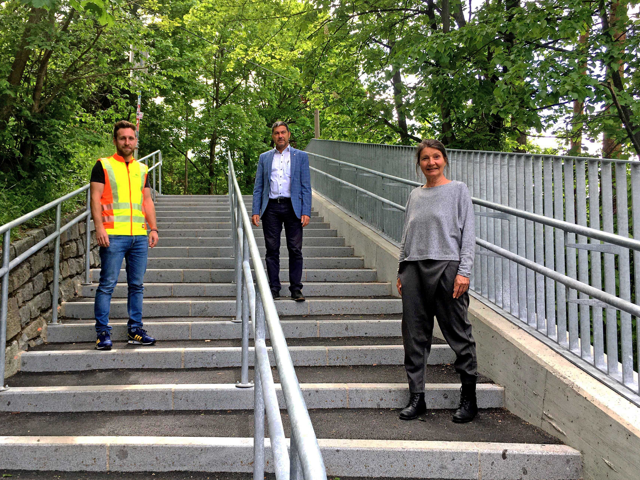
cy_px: 236
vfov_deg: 41.8
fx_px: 629
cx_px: 272
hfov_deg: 53.7
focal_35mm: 34
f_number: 2.2
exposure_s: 1/413
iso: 25
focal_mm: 4.15
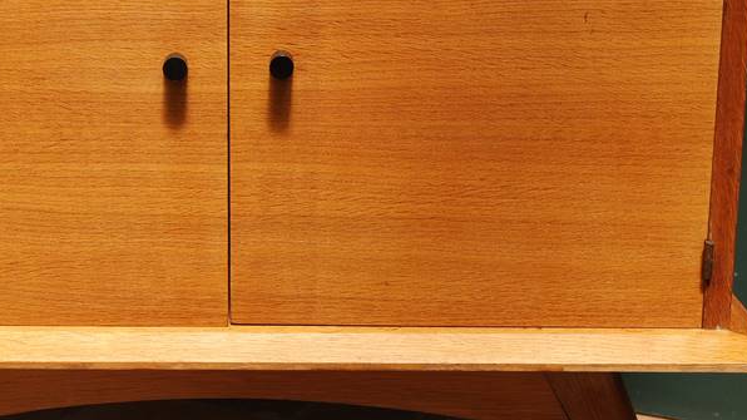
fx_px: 1723
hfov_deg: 24.4
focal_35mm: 87
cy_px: 181
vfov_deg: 13.9
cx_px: 261
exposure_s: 1/160
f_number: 4.5
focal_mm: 28
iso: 100
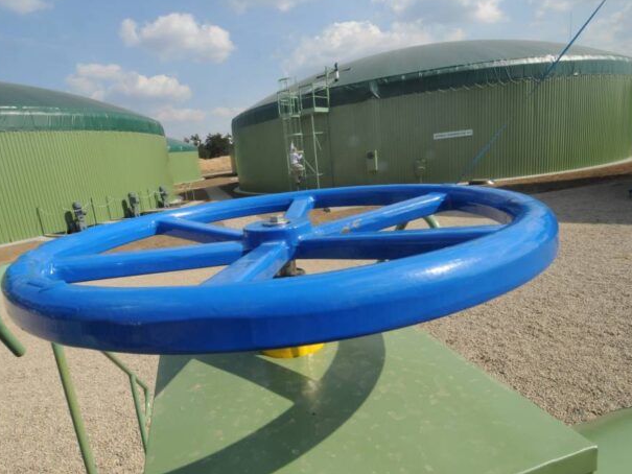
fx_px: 365
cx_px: 287
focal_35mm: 20
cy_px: 233
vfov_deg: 66.0
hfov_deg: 81.5
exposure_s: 1/320
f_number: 22
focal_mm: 12
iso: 800
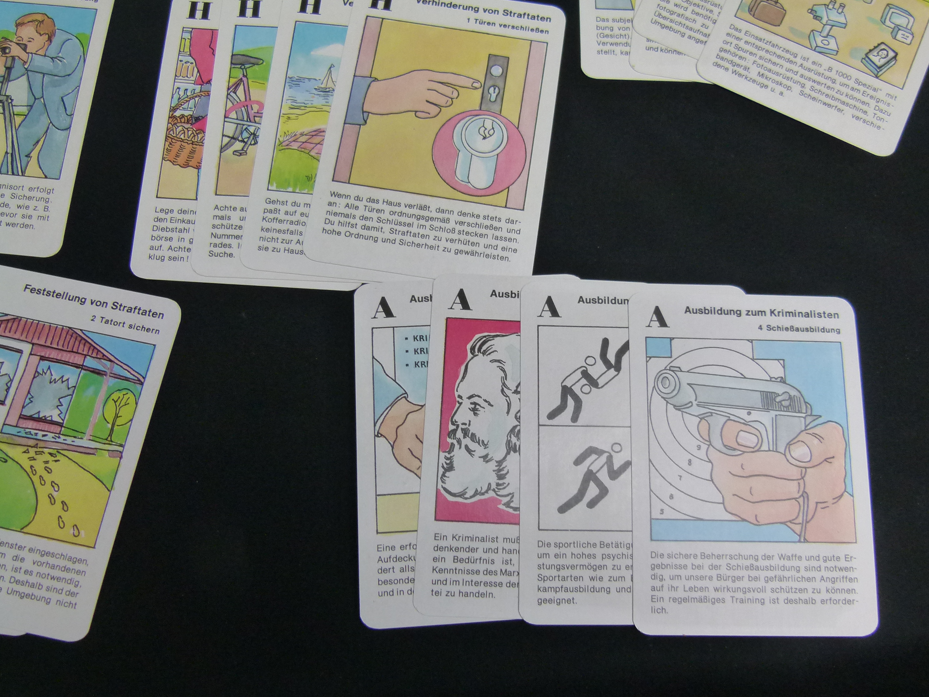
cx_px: 522
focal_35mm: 29
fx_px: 778
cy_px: 386
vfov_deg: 48.1
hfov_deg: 61.5
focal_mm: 4.5
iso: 200
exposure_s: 1/60
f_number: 2.8
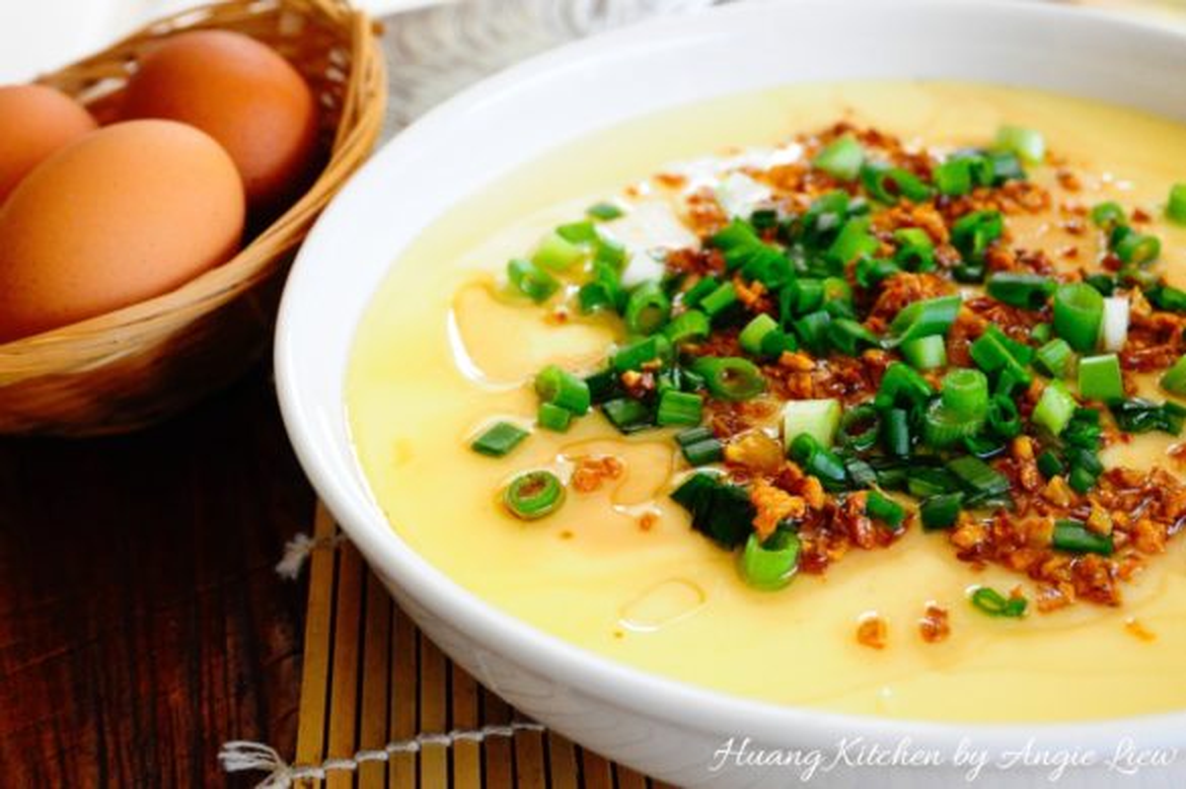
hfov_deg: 41.1
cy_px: 394
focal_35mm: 48
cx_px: 593
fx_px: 1580
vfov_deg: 28.0
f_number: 6.7
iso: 3200
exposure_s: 1/750
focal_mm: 32
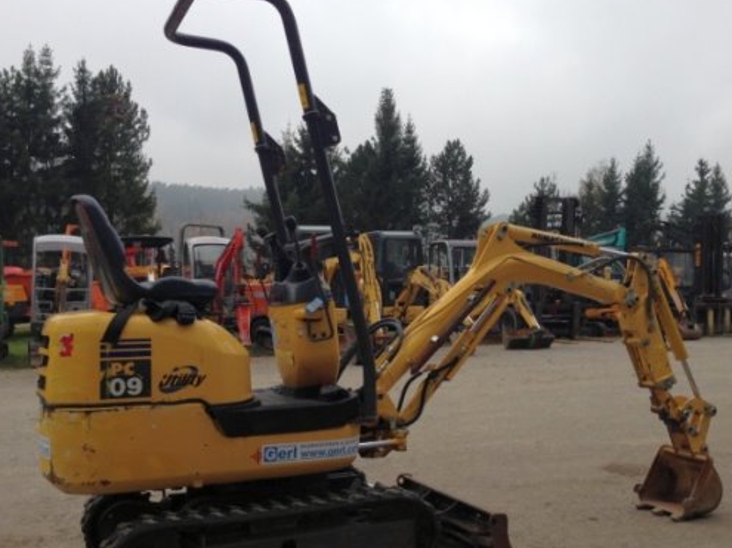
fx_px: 846
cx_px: 383
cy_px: 290
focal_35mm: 40
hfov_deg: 46.8
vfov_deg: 35.9
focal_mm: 4.12
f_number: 2.4
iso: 50
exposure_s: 1/208
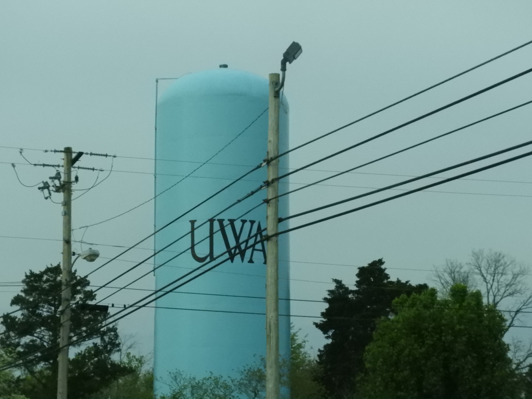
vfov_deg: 14.1
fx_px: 1614
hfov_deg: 18.7
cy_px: 200
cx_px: 266
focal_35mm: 105
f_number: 6
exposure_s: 1/1600
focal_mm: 18.8
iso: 1600
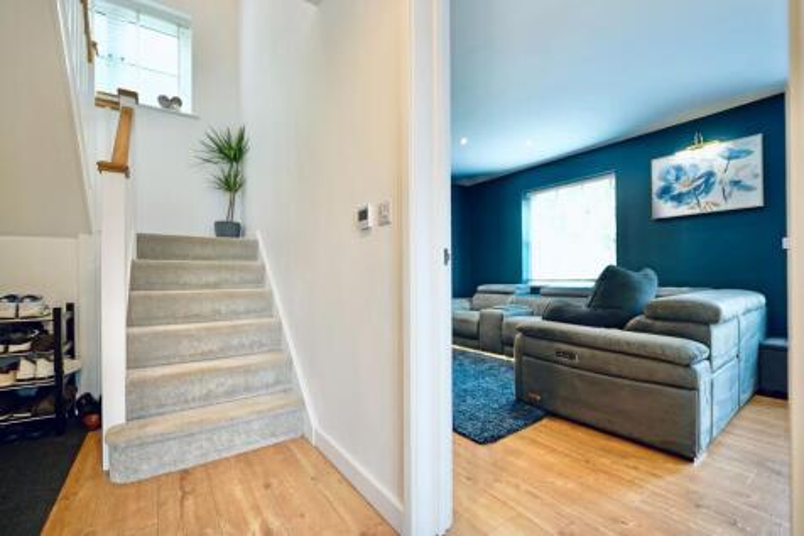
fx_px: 313
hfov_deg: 104.3
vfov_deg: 81.2
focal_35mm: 14
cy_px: 268
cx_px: 402
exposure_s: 1/40
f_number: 2.2
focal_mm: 14
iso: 125
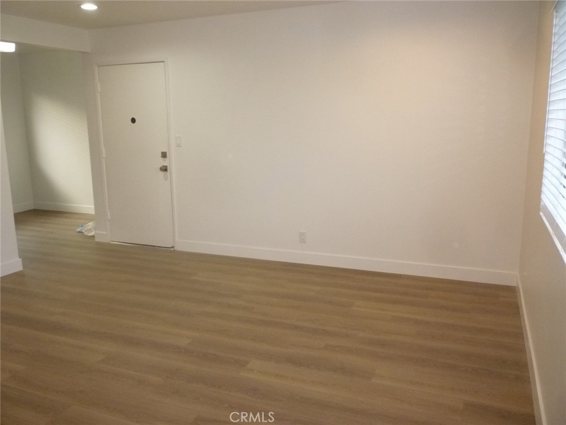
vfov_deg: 48.2
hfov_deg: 61.7
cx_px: 283
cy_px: 212
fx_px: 474
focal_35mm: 29
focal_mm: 5.2
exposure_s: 1/80
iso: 400
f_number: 3.3
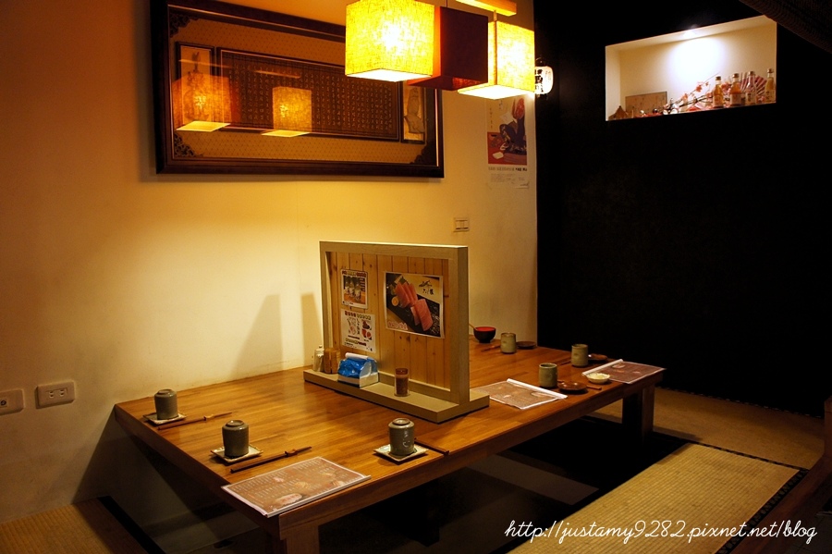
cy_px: 277
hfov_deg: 67.4
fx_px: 624
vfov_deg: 47.9
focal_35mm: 27
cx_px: 416
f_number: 3.5
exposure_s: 1/30
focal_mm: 18
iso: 800
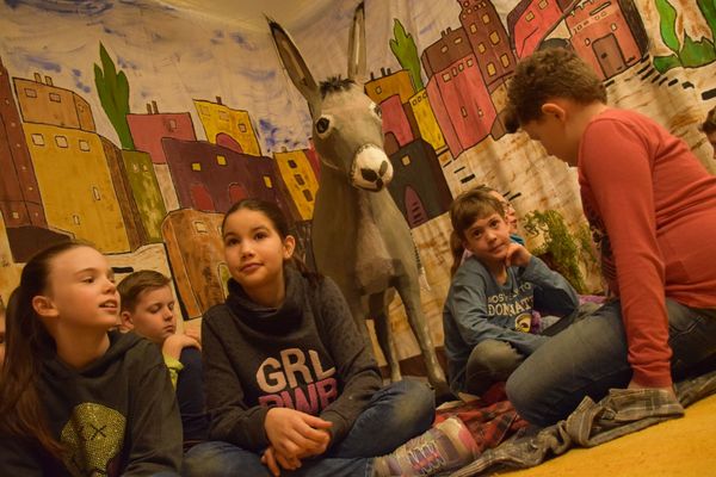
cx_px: 358
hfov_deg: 57.2
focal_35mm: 33
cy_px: 238
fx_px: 656
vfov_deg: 40.0
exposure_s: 1/30
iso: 3200
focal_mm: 22
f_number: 3.8
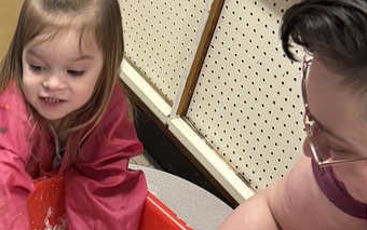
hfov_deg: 22.4
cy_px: 327
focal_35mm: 83
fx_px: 831
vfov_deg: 14.8
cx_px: -105
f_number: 1.6
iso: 200
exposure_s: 1/60
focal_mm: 5.96
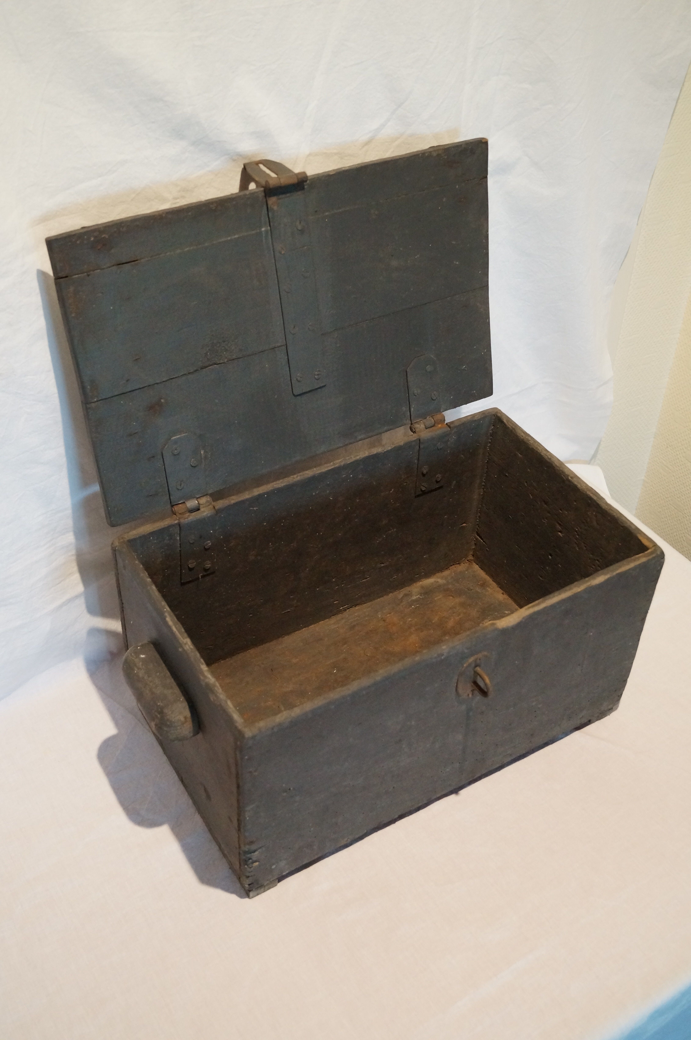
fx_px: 1039
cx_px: 346
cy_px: 520
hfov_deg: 36.8
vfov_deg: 53.2
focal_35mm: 36
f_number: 4
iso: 2000
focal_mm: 24
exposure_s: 1/60
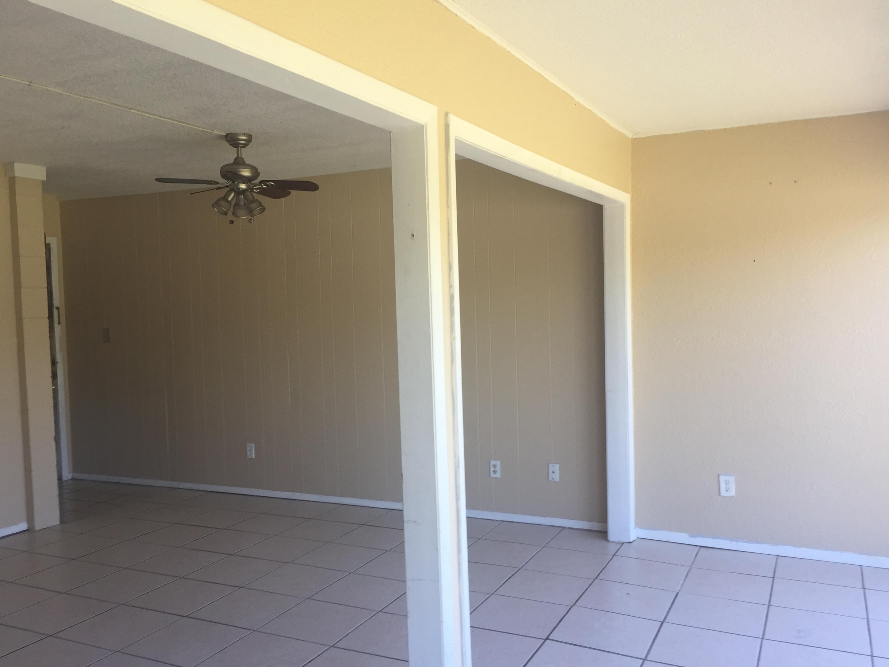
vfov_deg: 45.4
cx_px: 425
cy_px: 338
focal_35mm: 31
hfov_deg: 58.3
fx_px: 796
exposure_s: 1/120
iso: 40
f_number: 2.2
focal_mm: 4.15
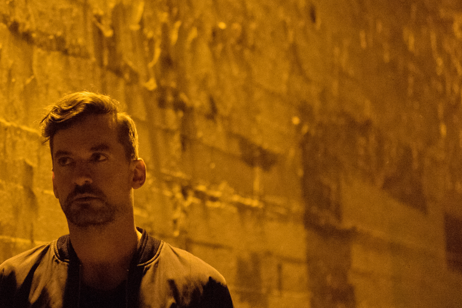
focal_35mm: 107
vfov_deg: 12.8
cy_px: 137
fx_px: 1373
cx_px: 81
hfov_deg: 18.9
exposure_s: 1/50
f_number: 2
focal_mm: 55
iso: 6400
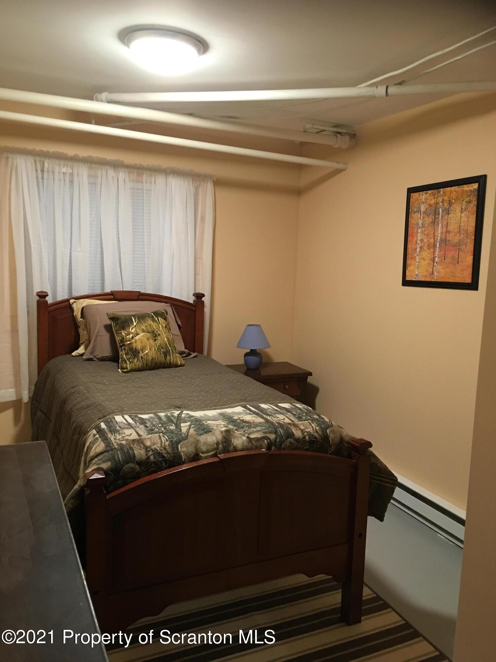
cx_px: 248
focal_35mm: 29
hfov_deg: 48.2
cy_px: 331
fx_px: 554
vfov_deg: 61.7
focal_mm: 4.15
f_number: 2.2
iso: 80
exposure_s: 1/10
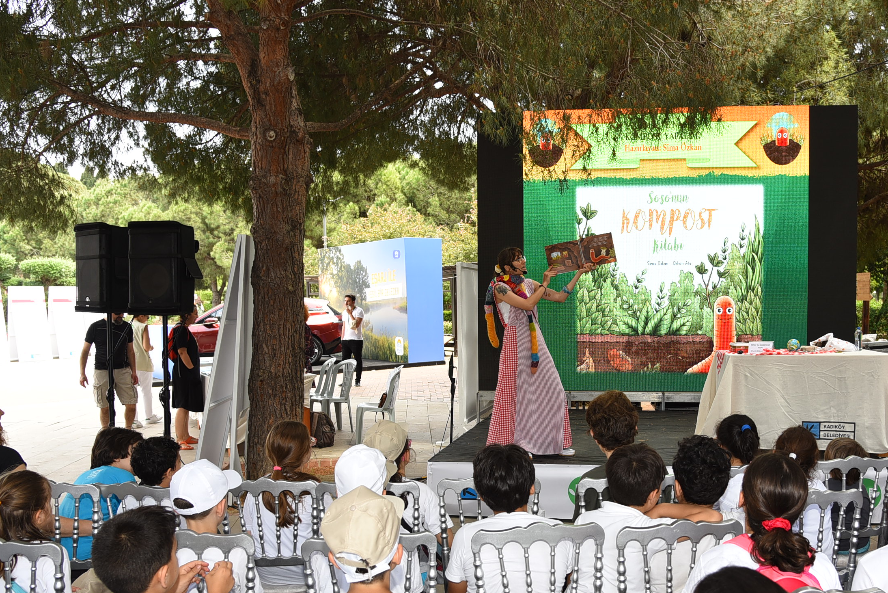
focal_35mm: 33
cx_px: 544
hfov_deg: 56.7
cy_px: 359
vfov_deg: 39.8
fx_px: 814
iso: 250
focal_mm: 24
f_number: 4.5
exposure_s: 1/200
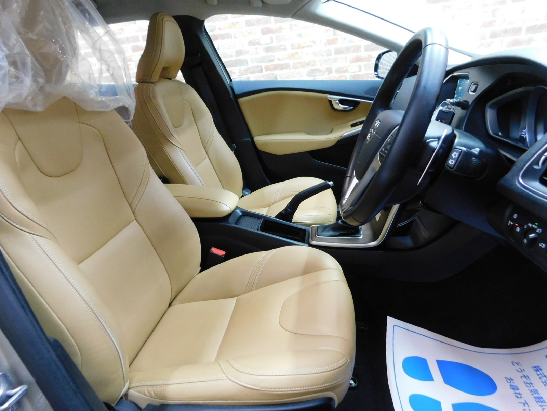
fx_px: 363
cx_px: 274
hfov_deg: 73.9
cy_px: 206
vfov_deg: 58.9
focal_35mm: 23
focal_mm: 4
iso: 400
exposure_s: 1/8
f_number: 3
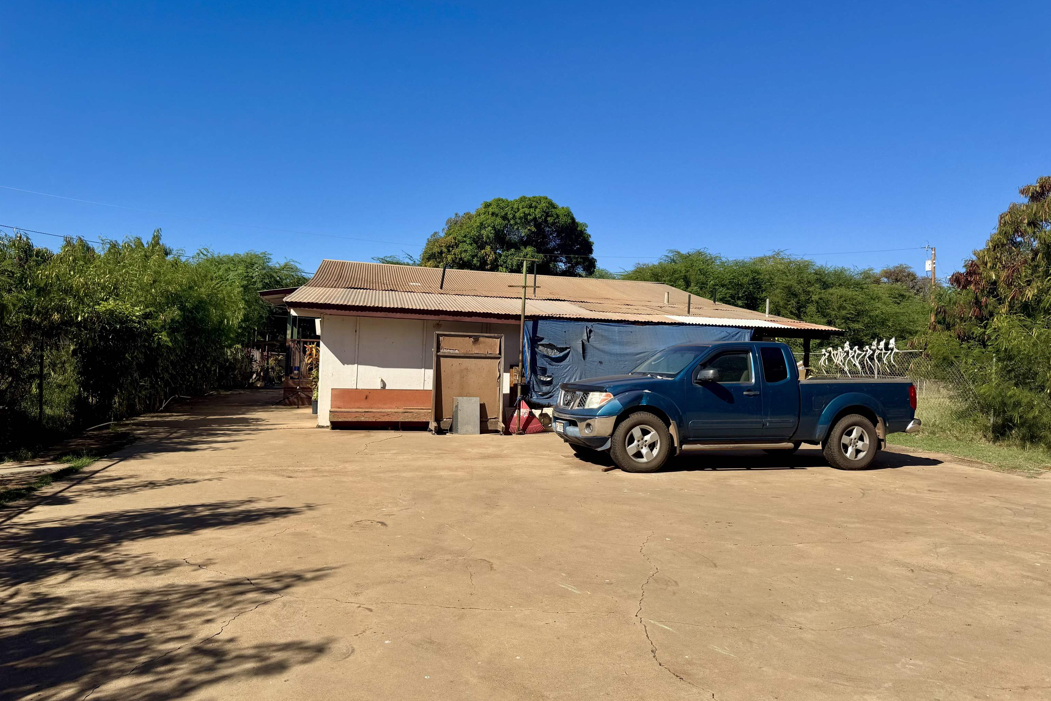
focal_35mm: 25
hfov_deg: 71.5
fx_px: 730
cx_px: 526
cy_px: 355
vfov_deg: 51.3
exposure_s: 1/5348
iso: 80
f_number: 1.78
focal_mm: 6.76
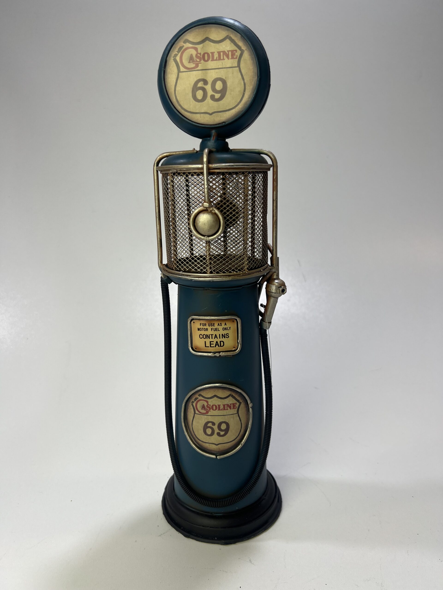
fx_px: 444
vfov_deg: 67.3
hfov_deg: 53.1
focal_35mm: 26
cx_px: 222
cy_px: 295
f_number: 1.5
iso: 32
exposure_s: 1/122
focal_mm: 5.7
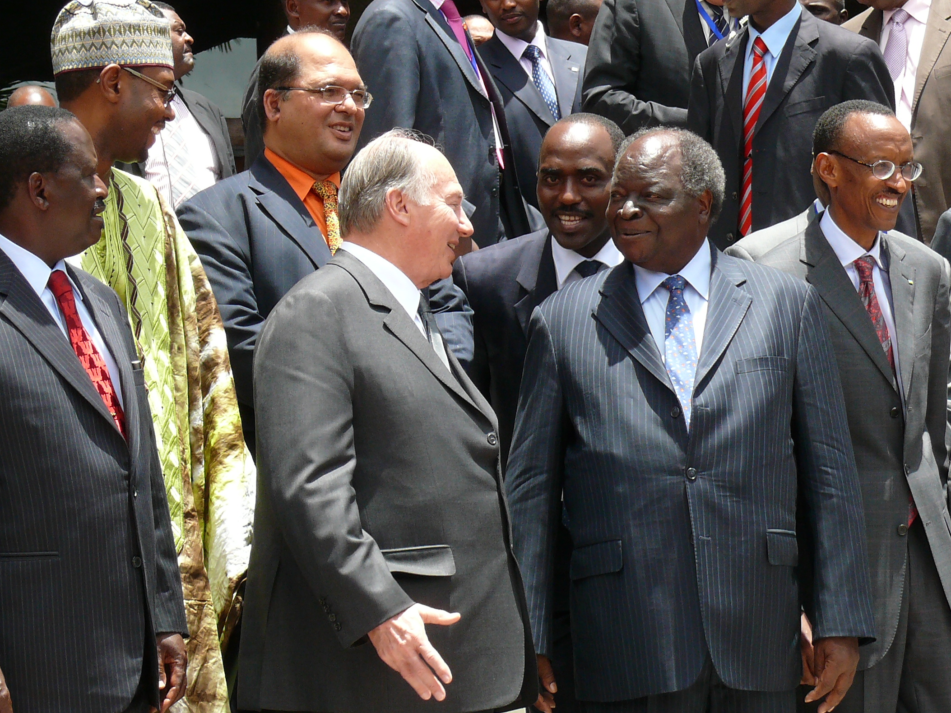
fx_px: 4505
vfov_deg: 9.0
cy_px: 291
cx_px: 497
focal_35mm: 164
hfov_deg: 12.0
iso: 100
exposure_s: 1/250
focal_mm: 20.1
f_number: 5
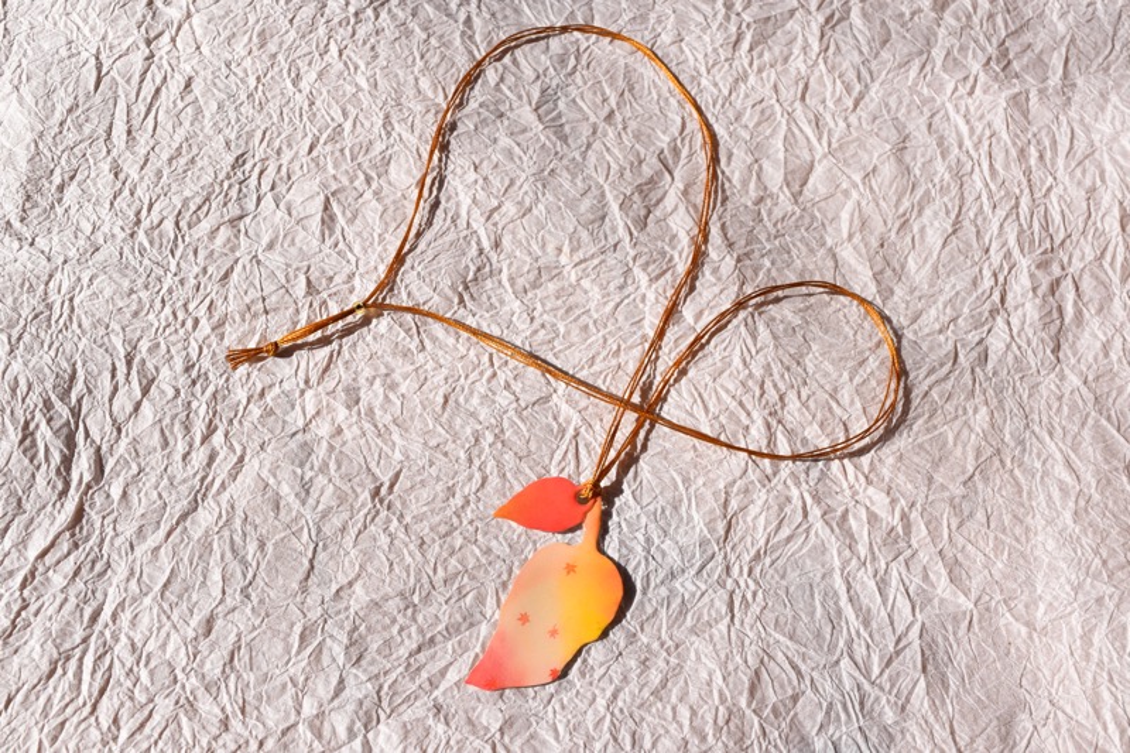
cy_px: 376
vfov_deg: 36.9
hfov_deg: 53.1
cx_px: 565
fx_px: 1130
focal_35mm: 36
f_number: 11
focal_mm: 24
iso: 200
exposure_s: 1/500
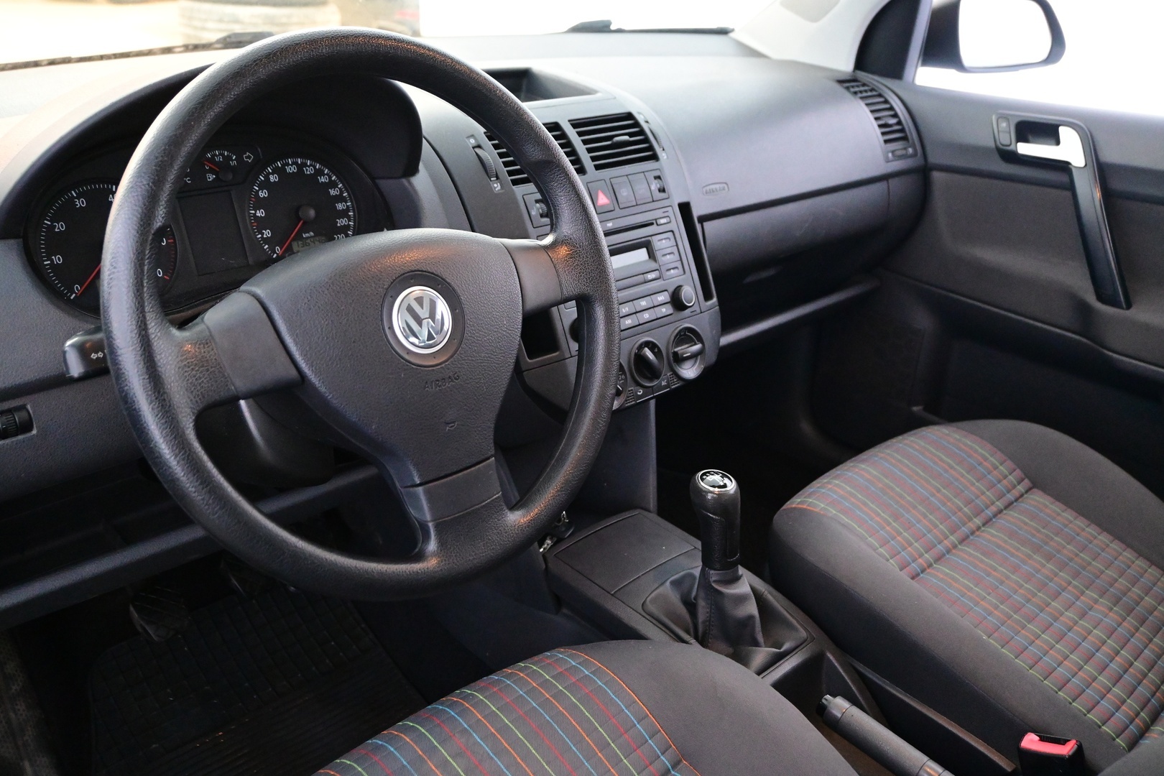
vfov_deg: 41.7
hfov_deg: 59.5
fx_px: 1018
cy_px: 388
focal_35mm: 32
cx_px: 582
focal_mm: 21
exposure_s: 1/30
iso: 5000
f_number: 4
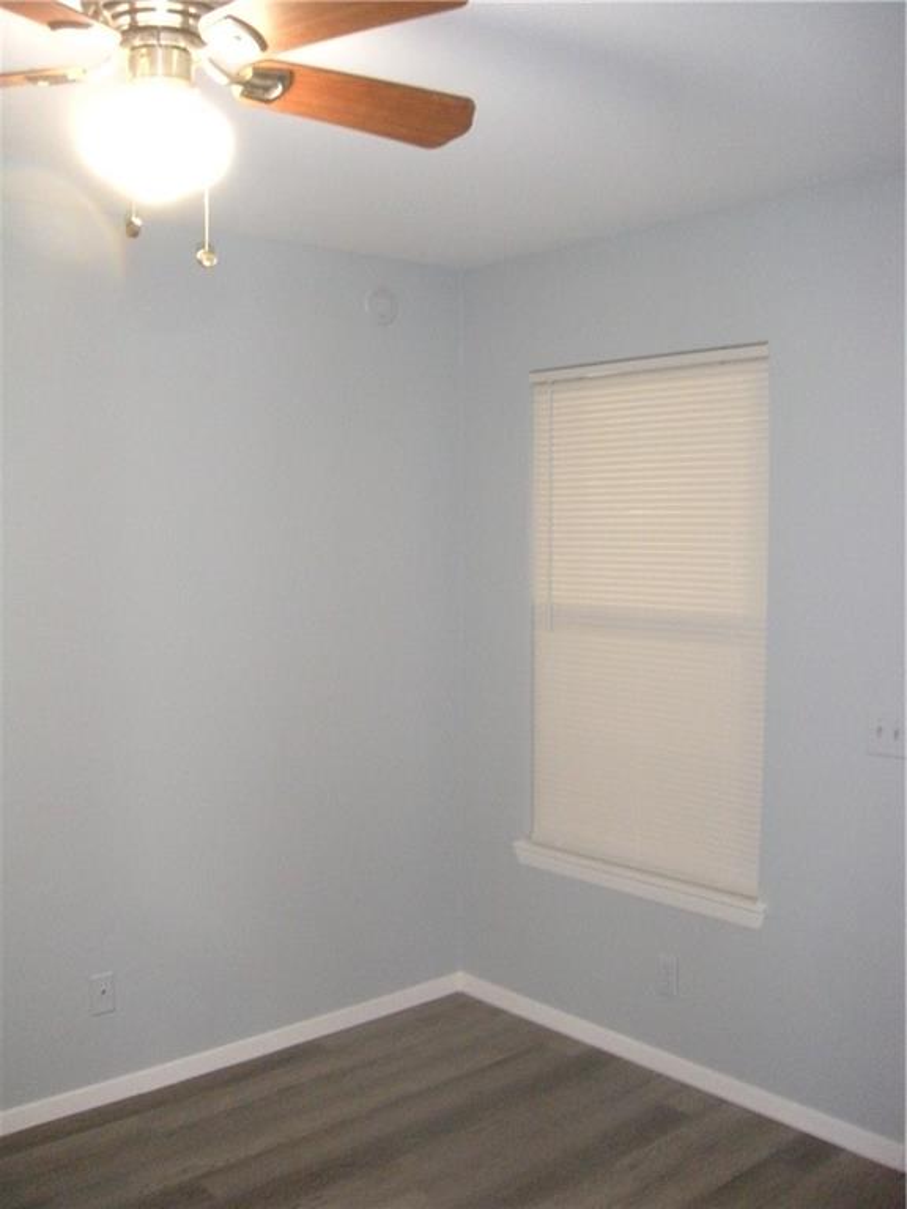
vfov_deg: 52.6
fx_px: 1223
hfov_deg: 40.7
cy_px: 604
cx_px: 454
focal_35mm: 35
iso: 400
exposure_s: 1/30
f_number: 3.8
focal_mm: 5.9
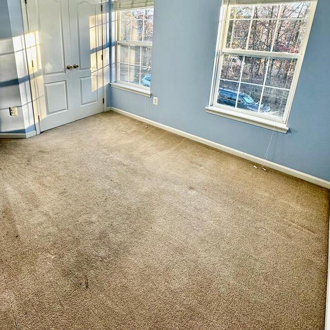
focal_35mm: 21
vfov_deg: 69.4
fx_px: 226
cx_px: 134
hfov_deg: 71.5
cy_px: 101
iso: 64
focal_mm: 2.22
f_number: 2.2
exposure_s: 1/120
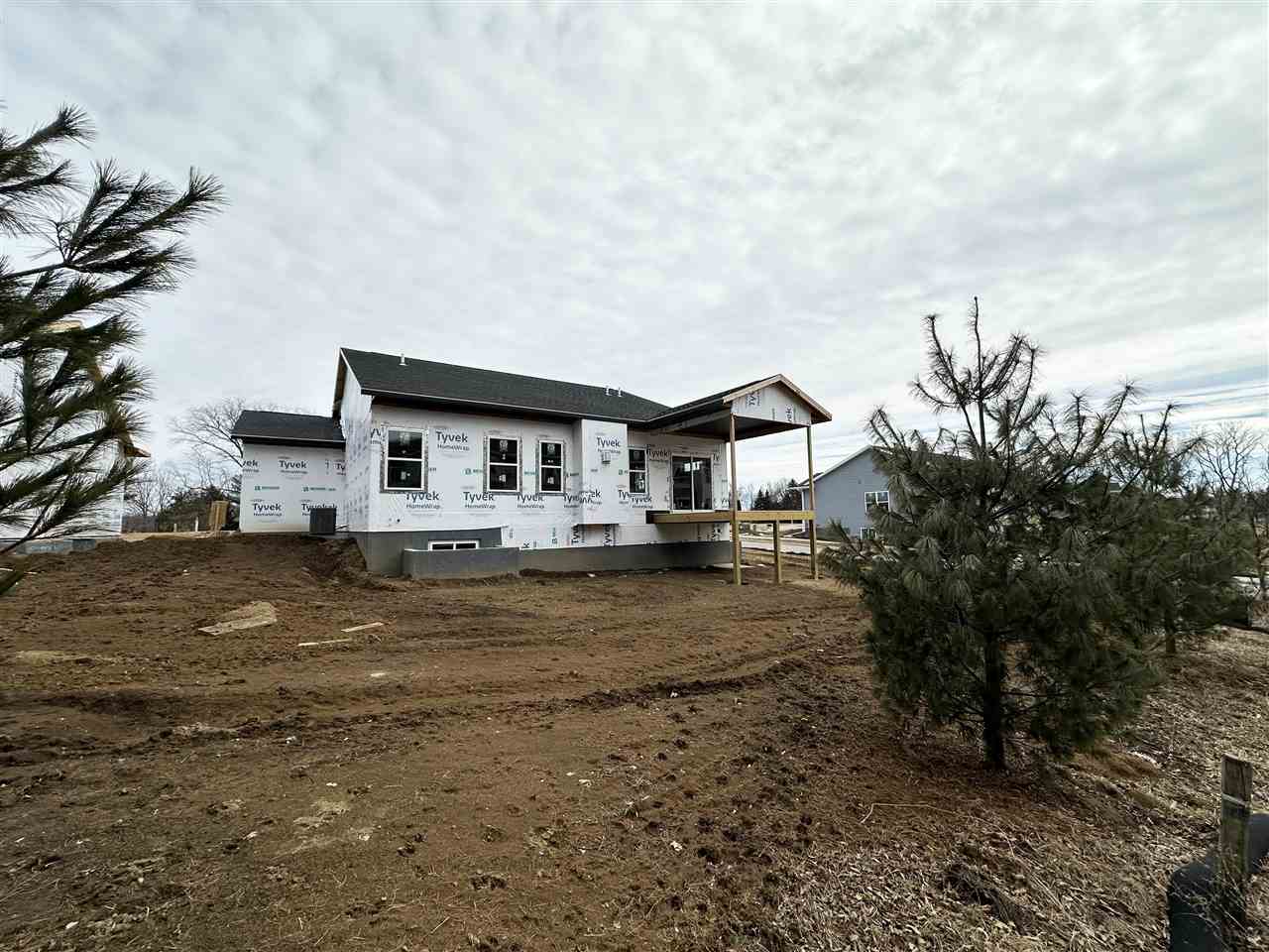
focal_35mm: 14
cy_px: 476
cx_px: 634
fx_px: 513
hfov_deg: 102.1
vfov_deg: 85.7
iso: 50
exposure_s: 1/2882
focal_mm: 2.22
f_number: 2.2
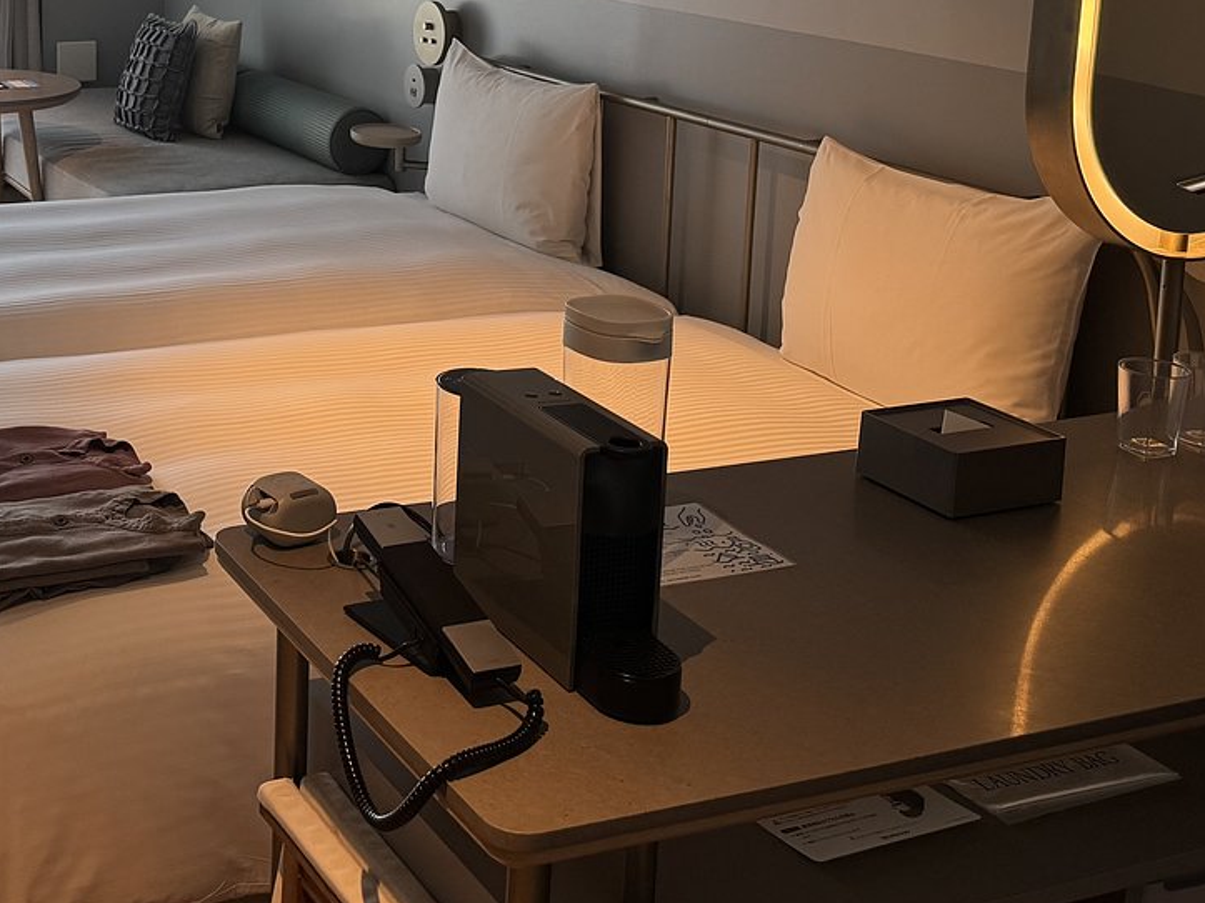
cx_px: 143
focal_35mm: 51
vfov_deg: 27.5
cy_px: 93
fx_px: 1775
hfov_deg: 35.5
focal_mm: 6.76
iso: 100
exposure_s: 1/121
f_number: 1.78
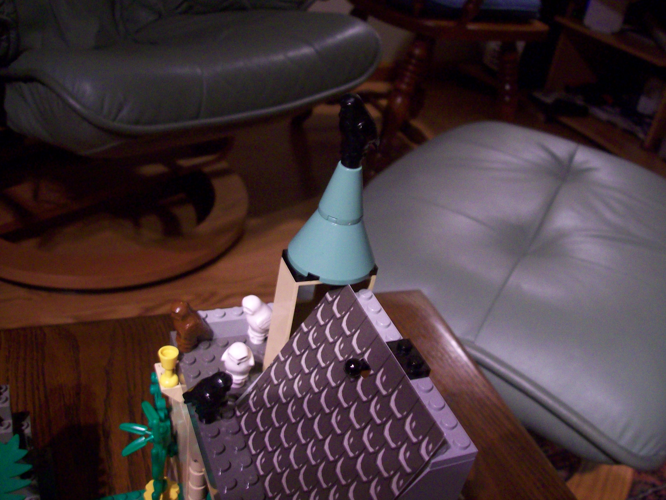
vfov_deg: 39.7
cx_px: 333
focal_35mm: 36
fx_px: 693
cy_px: 250
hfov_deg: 51.4
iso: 200
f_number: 2.7
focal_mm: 6
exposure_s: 1/8
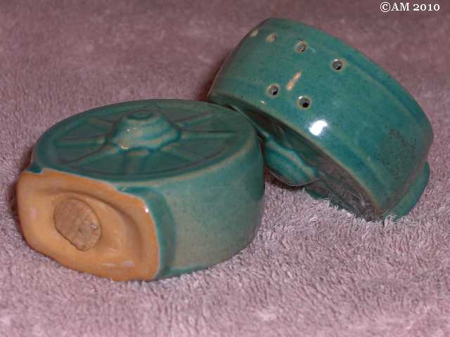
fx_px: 1209
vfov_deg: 15.9
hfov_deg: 21.1
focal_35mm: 93
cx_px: 225
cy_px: 168
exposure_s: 1/60
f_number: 4.8
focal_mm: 19.4
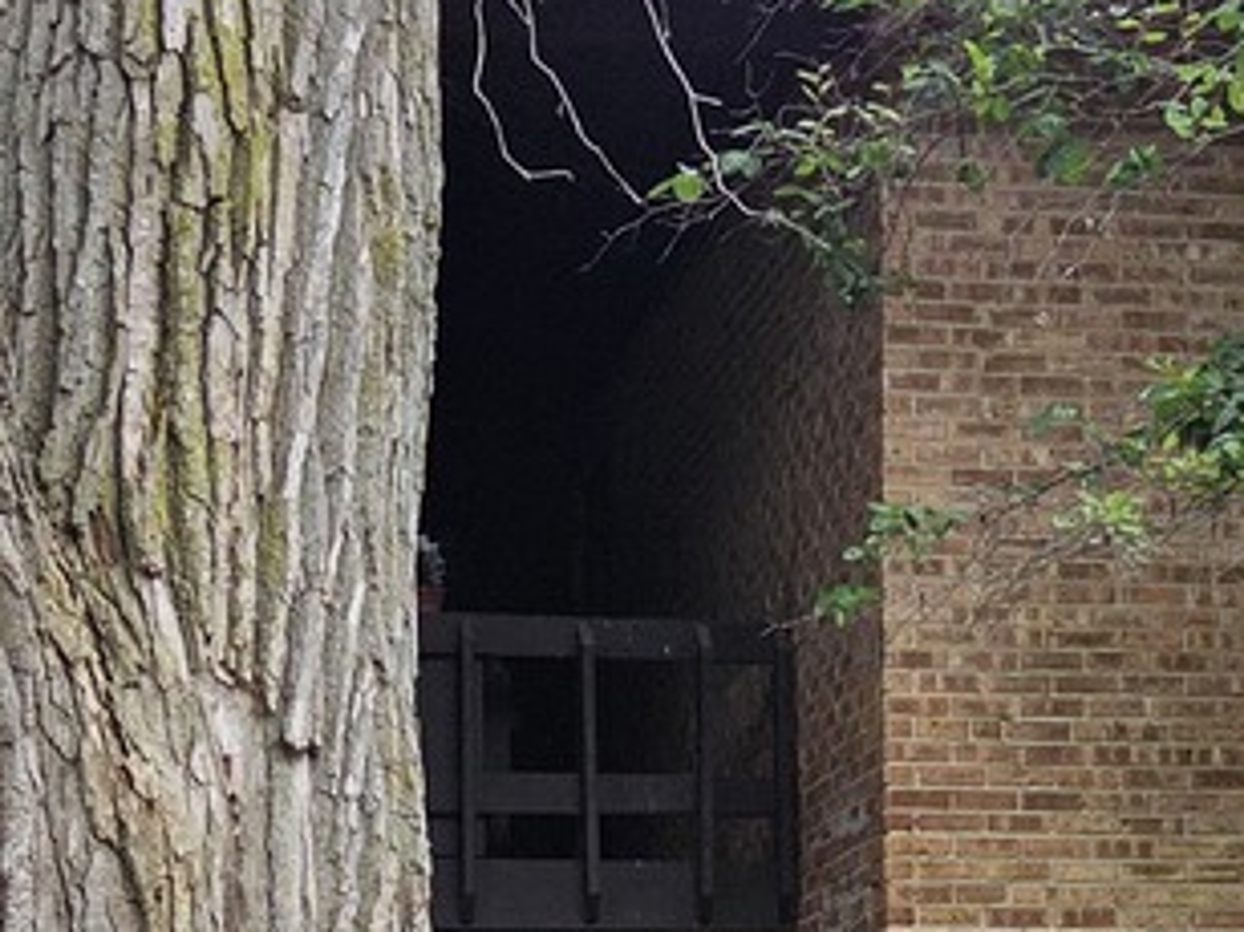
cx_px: 839
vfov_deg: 13.1
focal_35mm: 108
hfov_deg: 18.2
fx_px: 3880
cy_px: 1285
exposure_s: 1/180
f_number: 1.8
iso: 50
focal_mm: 5.4
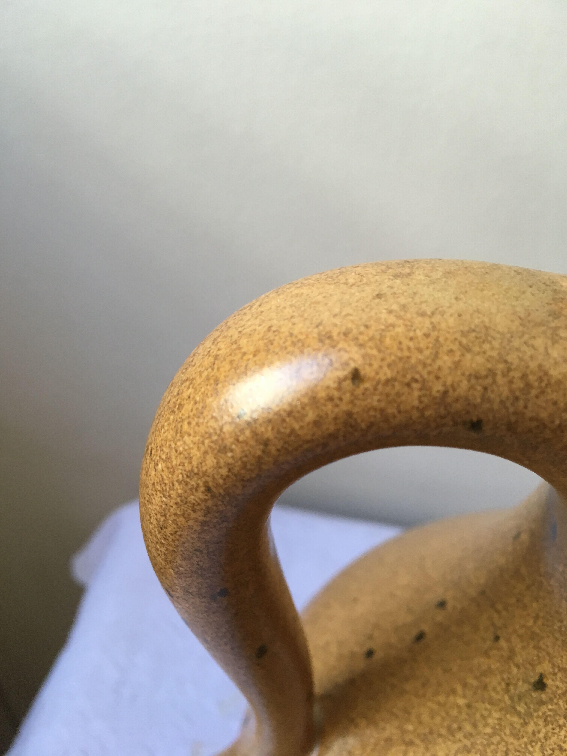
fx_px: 633
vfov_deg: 61.7
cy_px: 378
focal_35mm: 29
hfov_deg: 48.2
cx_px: 284
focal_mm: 4.15
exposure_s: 1/33
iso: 80
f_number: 2.2
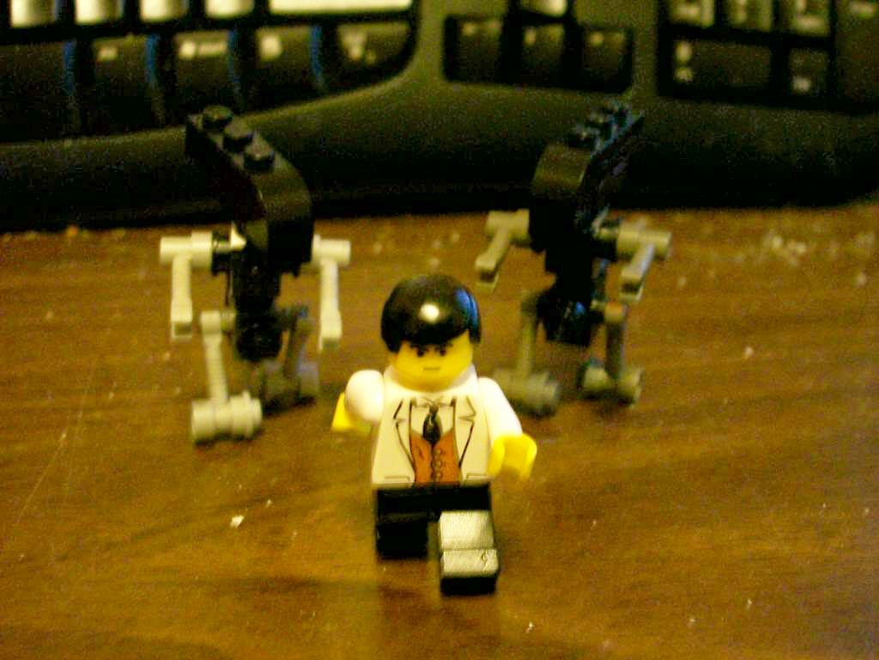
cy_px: 330
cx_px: 440
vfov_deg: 32.2
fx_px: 1143
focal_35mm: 45
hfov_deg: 42.1
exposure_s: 1/5.66
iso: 160
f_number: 3
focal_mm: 7.6
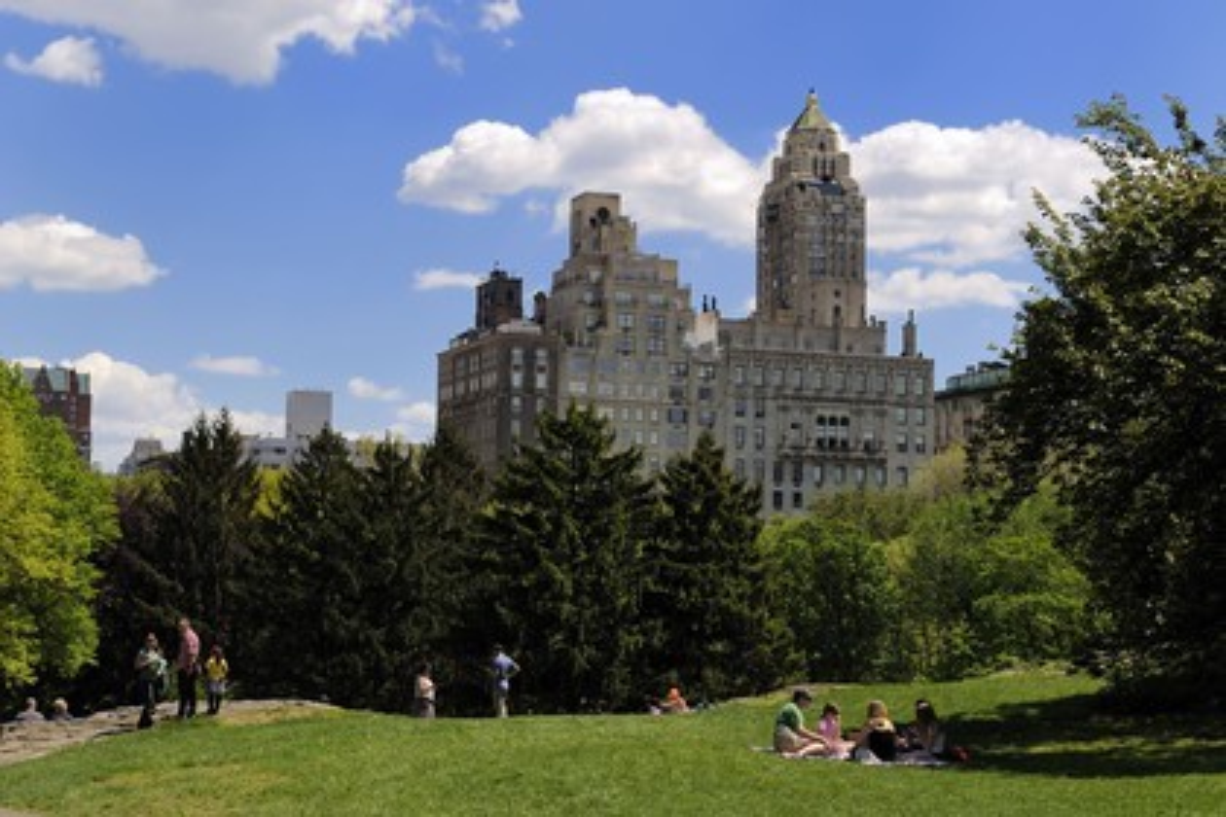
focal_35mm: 66
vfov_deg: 20.6
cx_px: 613
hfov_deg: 30.5
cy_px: 408
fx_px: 2247
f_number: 8
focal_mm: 66
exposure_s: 1/320
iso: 200
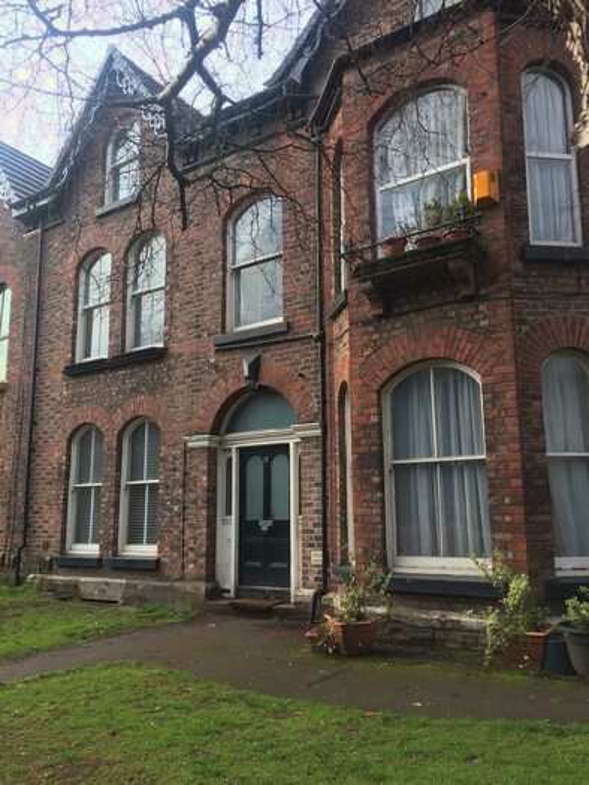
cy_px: 392
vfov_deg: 61.6
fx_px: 658
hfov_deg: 48.2
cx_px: 294
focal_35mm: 29
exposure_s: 1/622
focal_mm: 4.15
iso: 32
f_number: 2.2
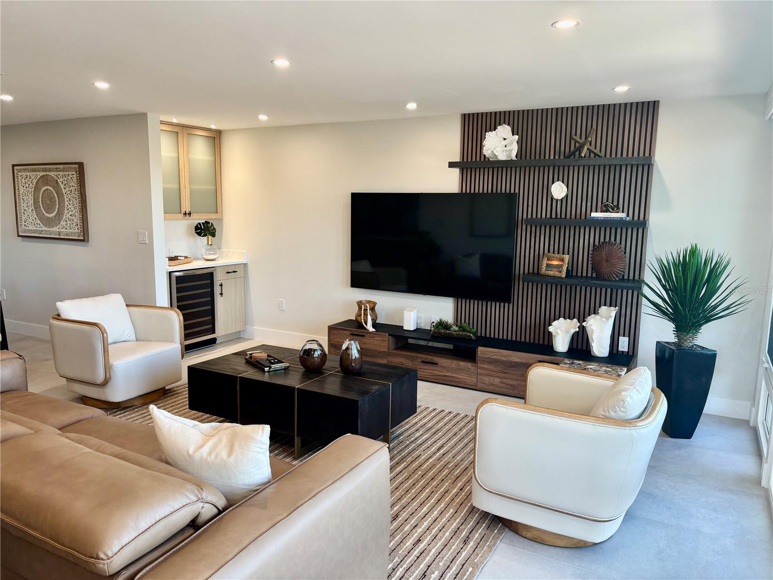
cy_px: 290
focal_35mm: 26
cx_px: 386
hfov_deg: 67.3
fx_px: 581
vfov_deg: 53.1
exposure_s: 1/60
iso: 80
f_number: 1.6
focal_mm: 5.96
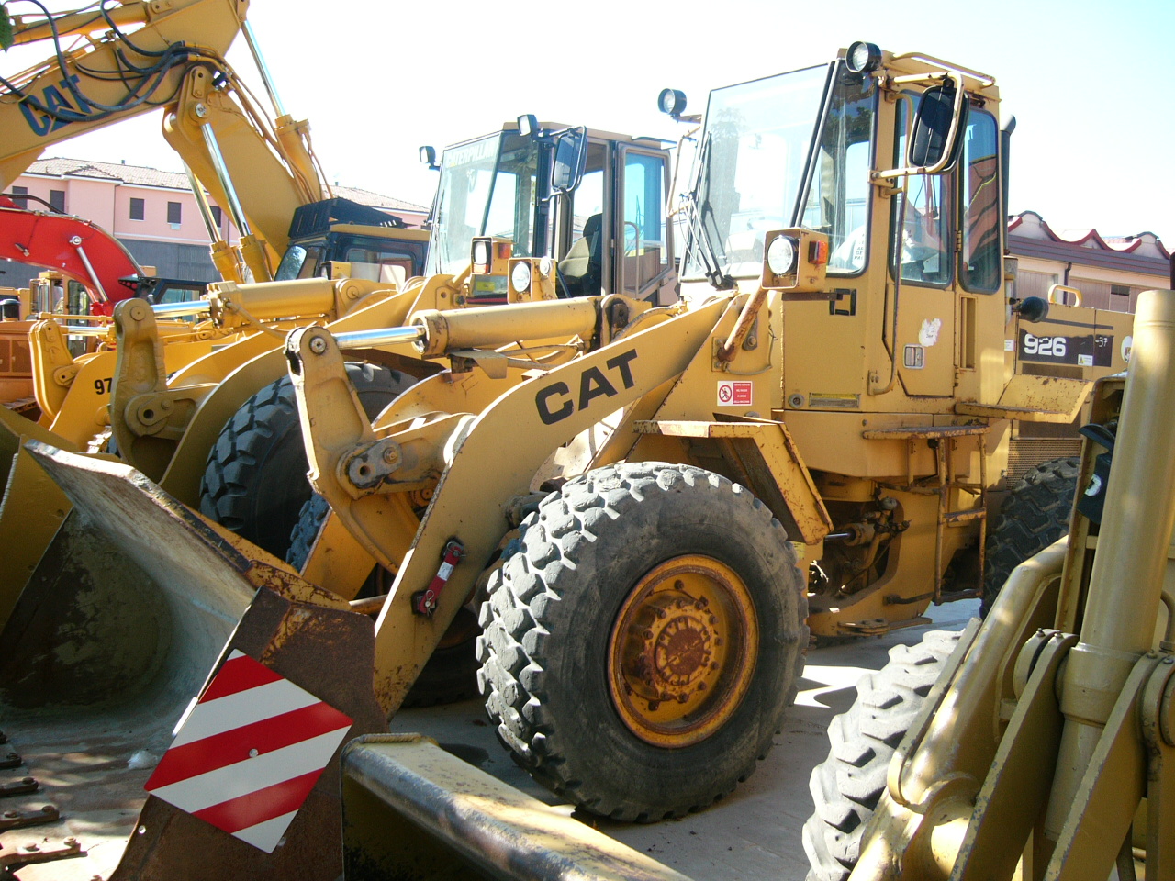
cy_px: 440
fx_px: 1188
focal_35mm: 35
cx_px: 588
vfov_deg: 40.7
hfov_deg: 52.6
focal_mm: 5.8
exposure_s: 1/160
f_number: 2.8
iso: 50
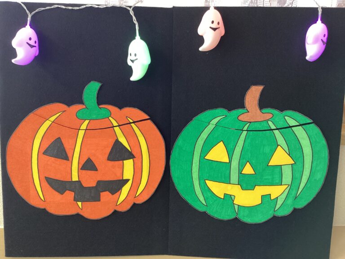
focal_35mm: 31
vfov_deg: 45.4
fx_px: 309
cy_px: 130
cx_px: 172
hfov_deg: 58.4
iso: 200
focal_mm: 3.3
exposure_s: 1/60
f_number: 2.4
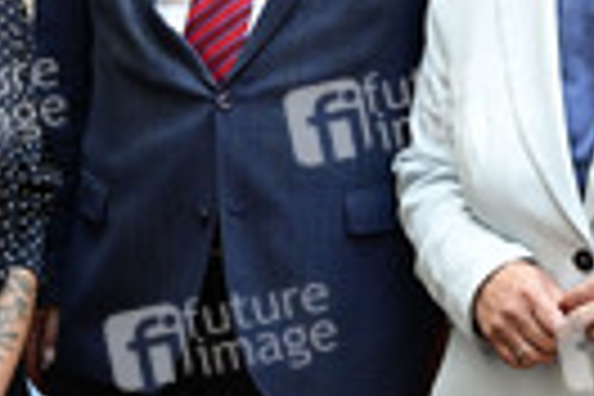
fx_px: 1777
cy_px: 0
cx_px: 281
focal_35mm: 108
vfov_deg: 12.6
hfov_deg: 19.0
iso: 2000
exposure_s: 1/160
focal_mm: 31.5
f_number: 5.6
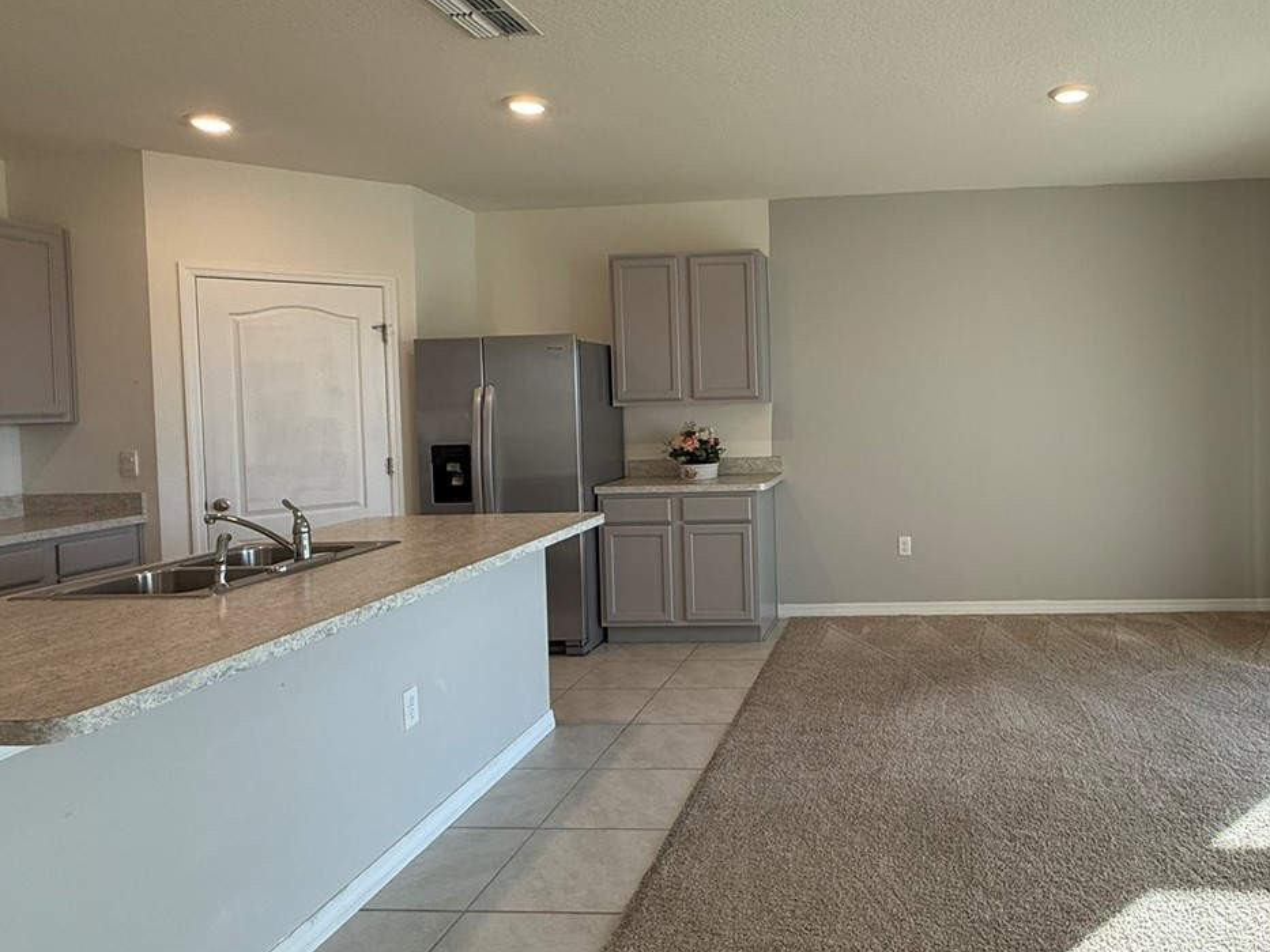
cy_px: 422
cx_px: 860
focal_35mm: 24
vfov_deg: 56.7
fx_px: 881
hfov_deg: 69.3
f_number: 2.2
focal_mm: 2.22
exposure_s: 1/120
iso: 125
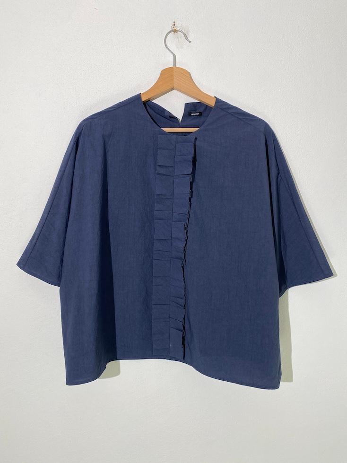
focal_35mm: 26
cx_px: 174
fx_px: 348
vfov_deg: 67.3
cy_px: 232
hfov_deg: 53.1
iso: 32
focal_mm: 4.25
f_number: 1.8
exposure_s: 1/109
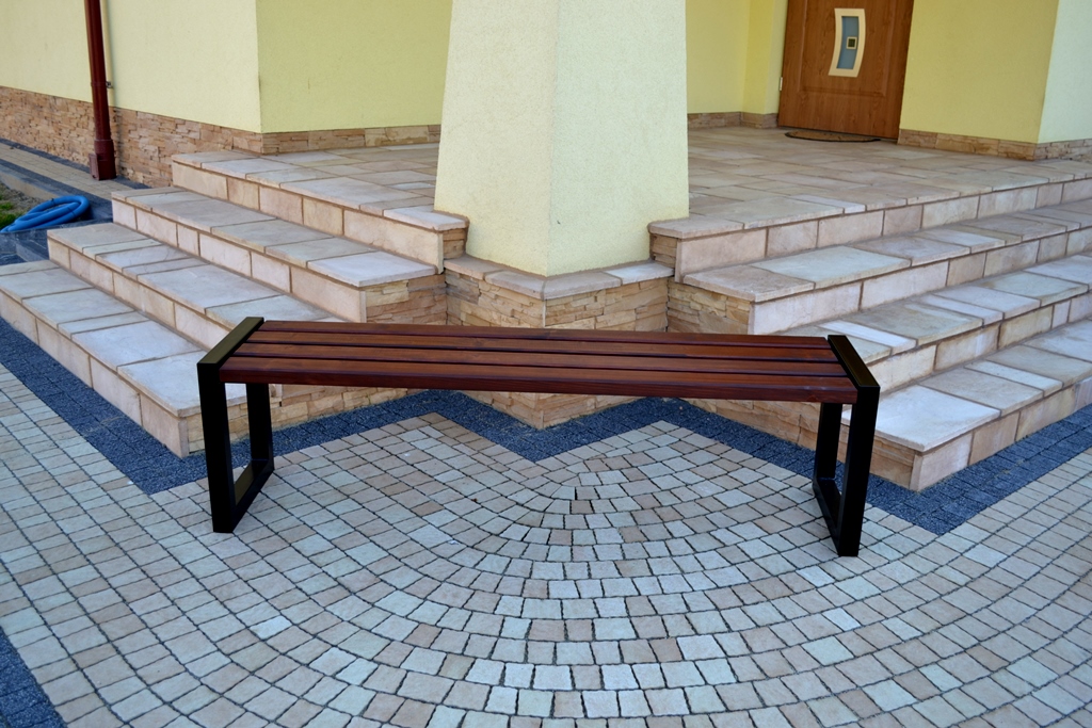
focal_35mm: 33
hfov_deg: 57.2
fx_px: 1001
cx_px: 546
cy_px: 364
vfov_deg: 40.0
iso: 100
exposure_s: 1/100
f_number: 4
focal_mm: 22
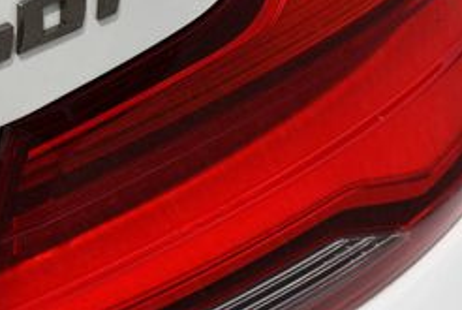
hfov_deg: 8.7
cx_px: -47
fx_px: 3008
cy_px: 83
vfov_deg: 5.9
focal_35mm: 234
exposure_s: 1/400
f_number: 10
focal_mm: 45
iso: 100
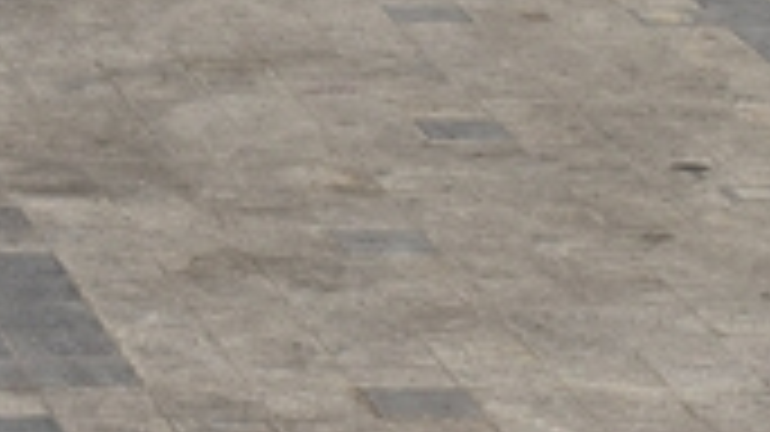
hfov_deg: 6.9
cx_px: 189
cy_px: -126
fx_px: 6408
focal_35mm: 314
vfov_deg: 3.9
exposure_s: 1/500
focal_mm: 38
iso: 200
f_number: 11
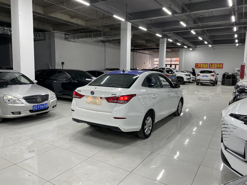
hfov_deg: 67.3
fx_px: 186
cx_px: 124
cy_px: 92
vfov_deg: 53.1
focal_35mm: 26
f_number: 1.6
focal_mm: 4.2
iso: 100
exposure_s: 1/100
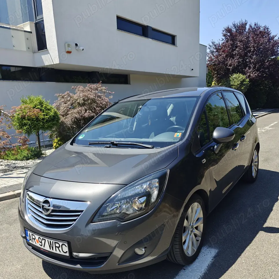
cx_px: 138
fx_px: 255
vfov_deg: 57.0
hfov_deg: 57.3
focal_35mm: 28
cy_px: 164
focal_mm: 6.06
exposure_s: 1/818
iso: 50
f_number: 1.6
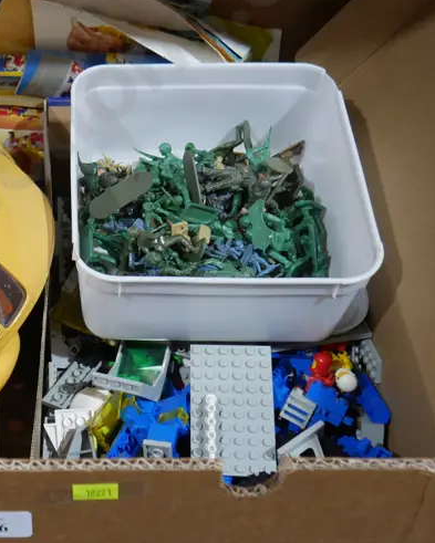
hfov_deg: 25.1
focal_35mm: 57
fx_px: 917
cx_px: -22
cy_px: 192
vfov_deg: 32.8
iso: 400
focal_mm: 14
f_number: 3.5
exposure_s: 1/60
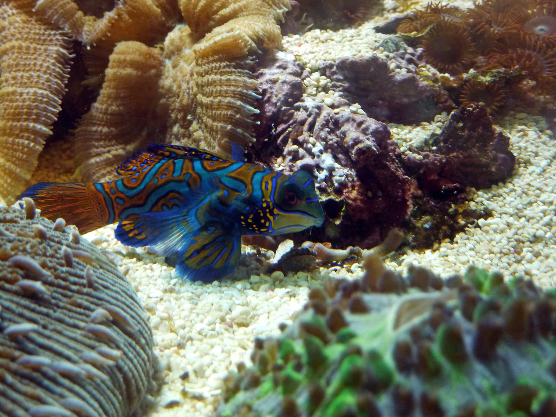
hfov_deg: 36.8
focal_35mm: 52
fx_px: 835
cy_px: 208
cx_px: 278
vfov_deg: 28.0
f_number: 3.8
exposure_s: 1/40
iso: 250
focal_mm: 8.5
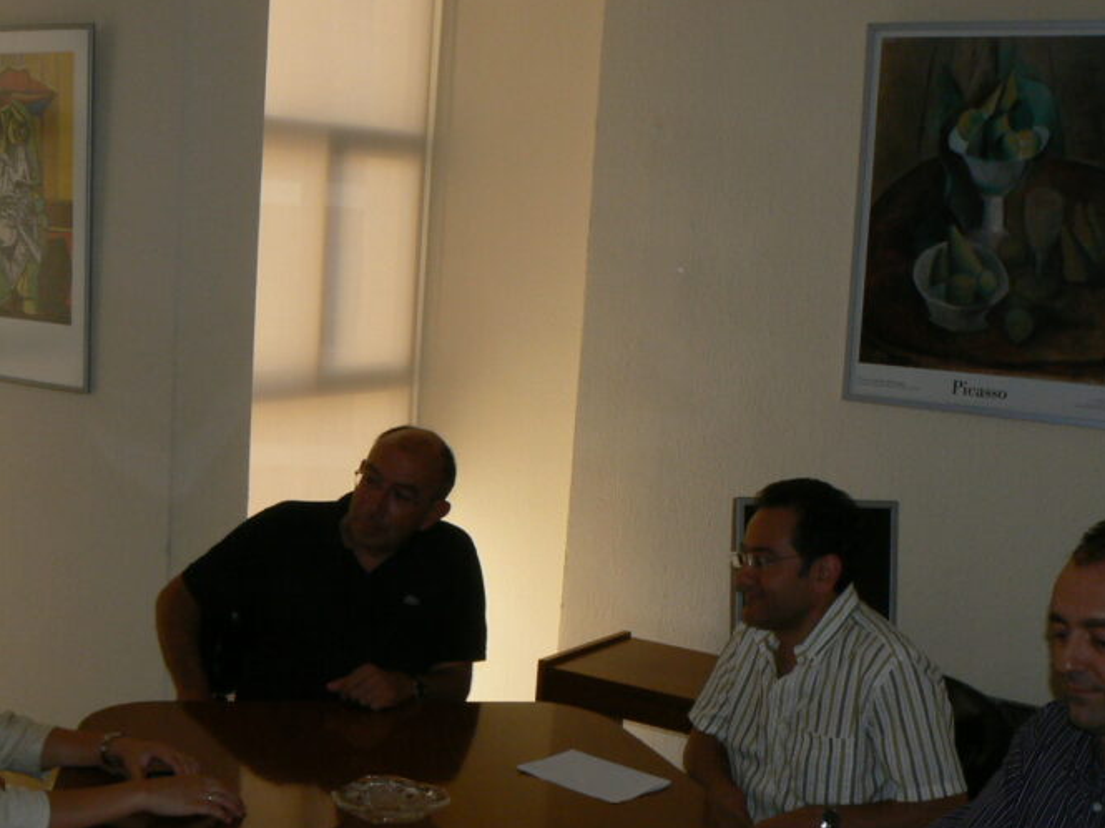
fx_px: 1659
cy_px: 592
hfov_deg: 36.7
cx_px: 450
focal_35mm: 52
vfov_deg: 27.7
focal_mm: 6
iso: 100
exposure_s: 1/30
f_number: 7.1
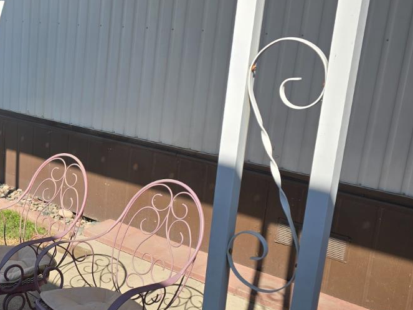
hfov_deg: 33.1
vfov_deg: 28.0
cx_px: -20
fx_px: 621
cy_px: 169
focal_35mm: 52
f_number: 1.7
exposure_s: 1/841
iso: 12
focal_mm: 6.3
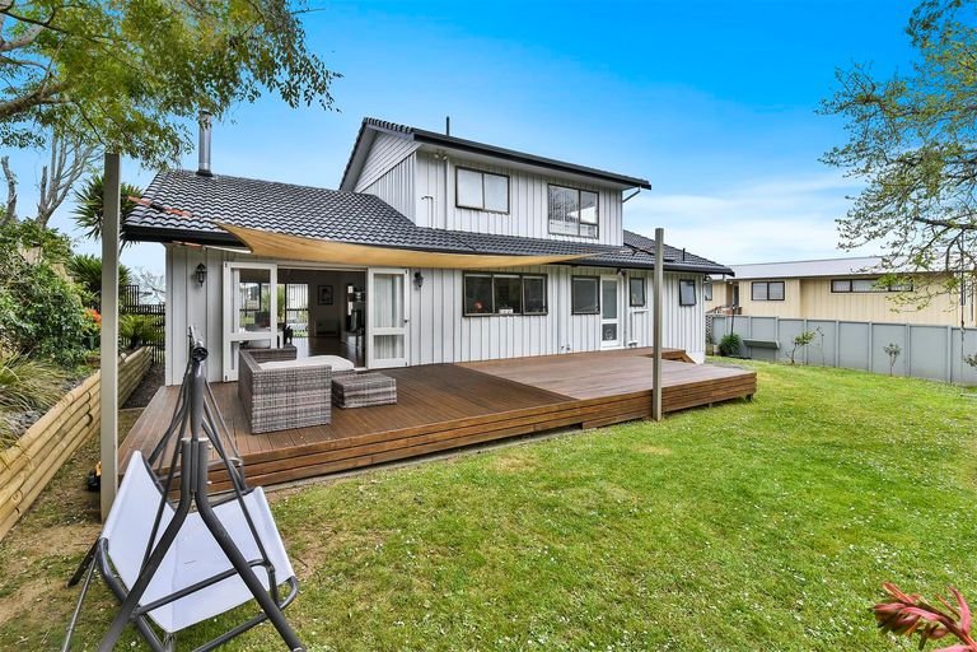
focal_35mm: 15
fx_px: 407
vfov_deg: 77.3
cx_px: 488
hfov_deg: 100.4
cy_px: 326
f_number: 13
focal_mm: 15
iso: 800
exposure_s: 1/160
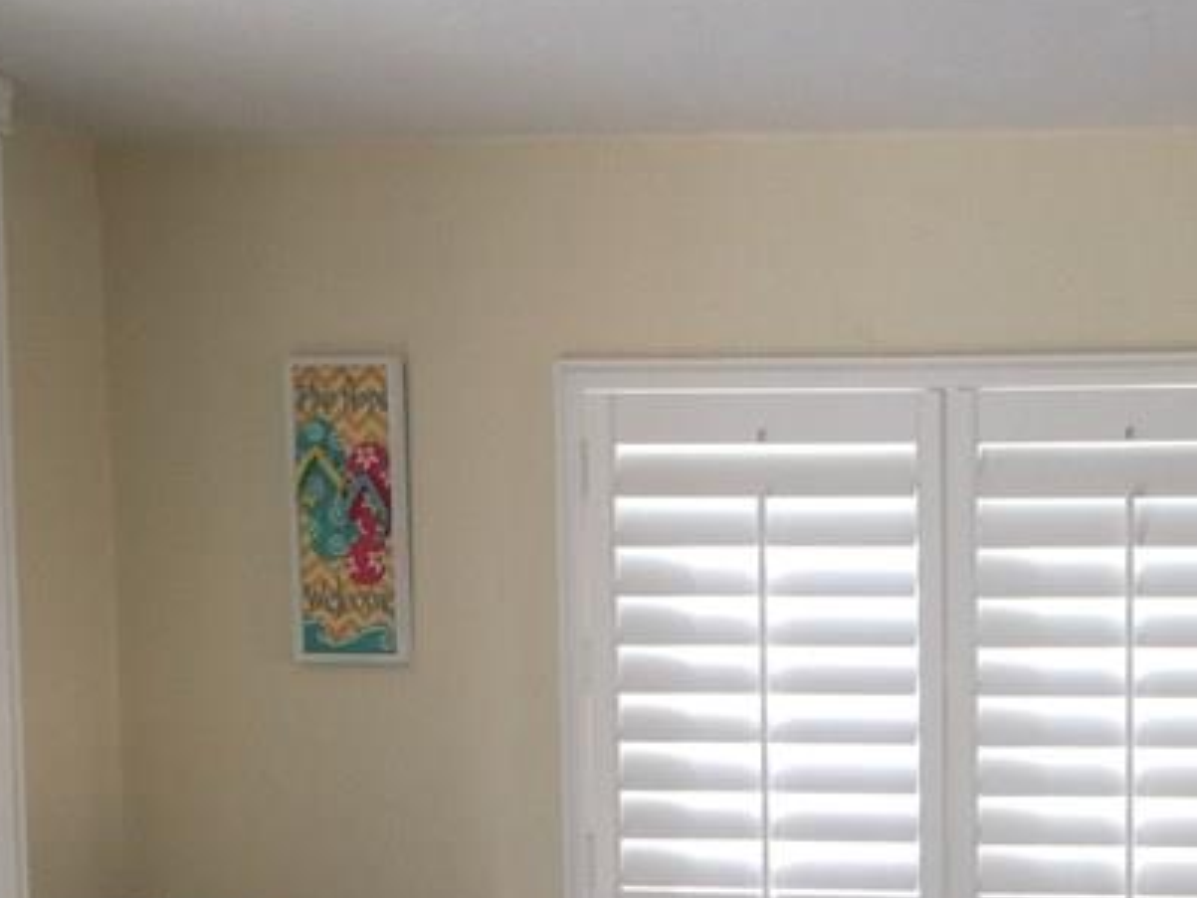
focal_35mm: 74
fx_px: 2560
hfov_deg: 24.9
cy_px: 1032
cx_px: 1245
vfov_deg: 19.0
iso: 32
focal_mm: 4.15
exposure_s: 1/30
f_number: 2.2
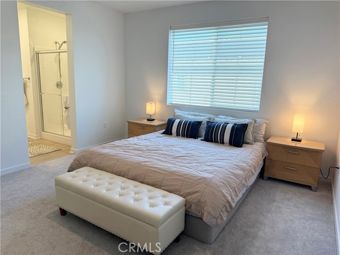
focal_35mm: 24
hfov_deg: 71.6
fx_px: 236
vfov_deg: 56.8
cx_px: 170
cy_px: 128
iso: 125
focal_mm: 6.76
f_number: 1.78
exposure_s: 1/232
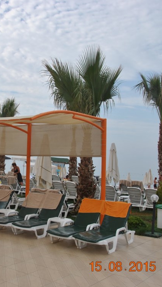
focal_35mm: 43
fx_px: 328
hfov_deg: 26.9
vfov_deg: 47.3
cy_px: 143
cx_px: 20
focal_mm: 18
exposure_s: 1/200
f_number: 7.1
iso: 100
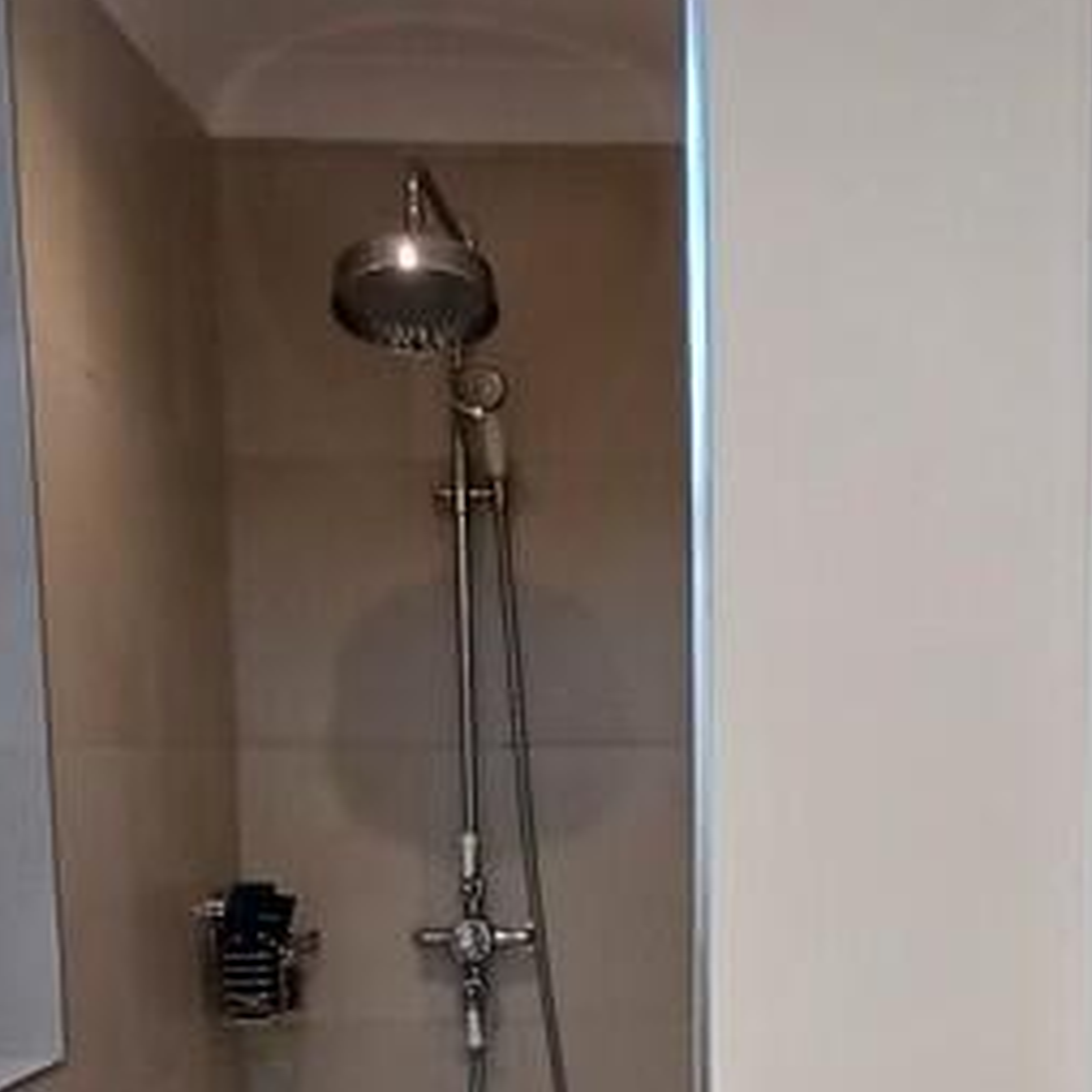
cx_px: 739
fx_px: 2034
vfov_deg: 28.4
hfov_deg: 29.8
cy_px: 1066
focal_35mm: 57
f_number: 2.2
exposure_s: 1/100
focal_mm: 1.64
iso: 64
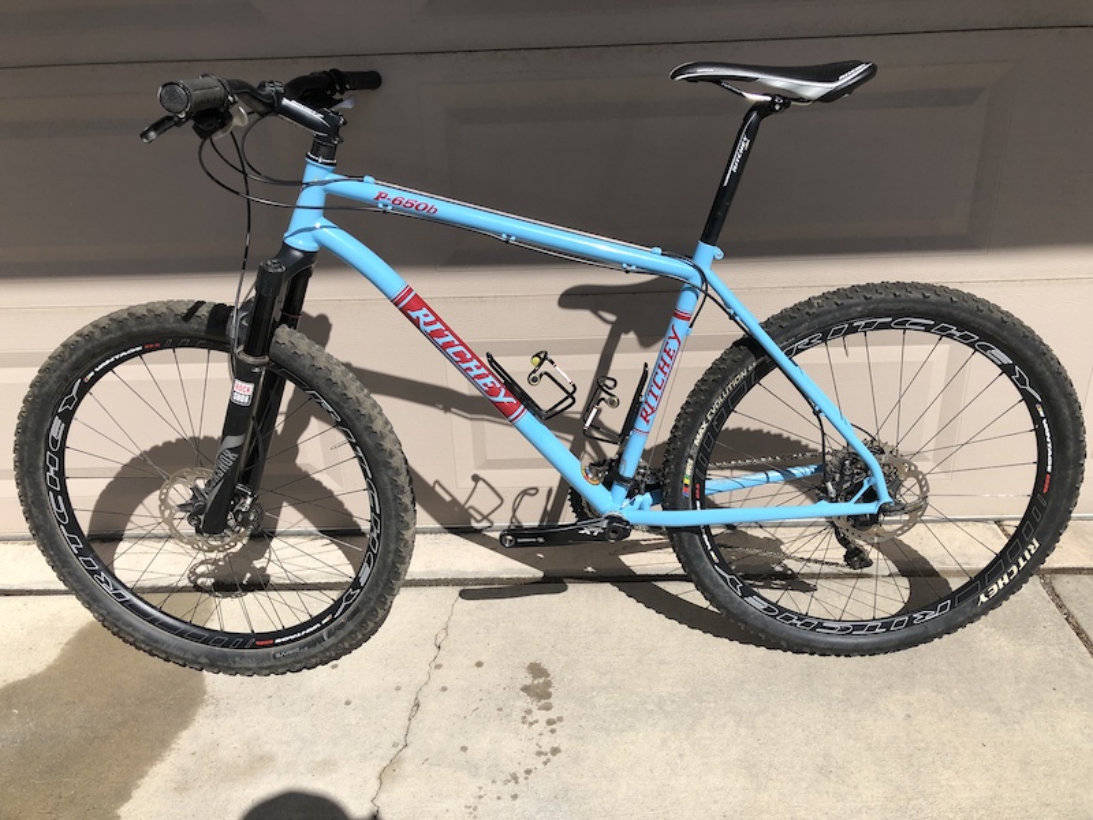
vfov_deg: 49.7
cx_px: 546
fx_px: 884
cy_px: 410
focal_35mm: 28
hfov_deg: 63.4
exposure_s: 1/2667
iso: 20
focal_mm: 4
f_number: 1.8
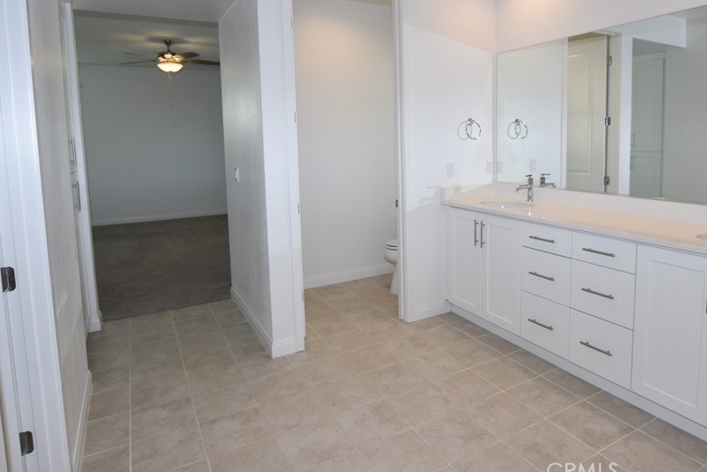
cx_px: 392
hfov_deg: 75.8
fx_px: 452
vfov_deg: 54.6
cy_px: 182
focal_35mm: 23
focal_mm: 12
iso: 400
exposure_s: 1/100
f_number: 5
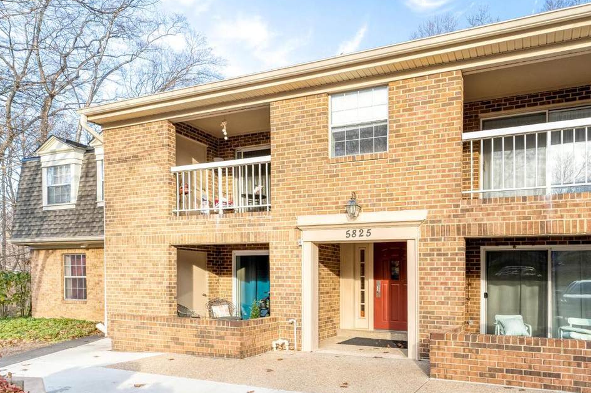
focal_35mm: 23
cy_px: 257
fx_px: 377
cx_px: 346
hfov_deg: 75.5
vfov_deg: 54.1
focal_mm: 17
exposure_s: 1/200
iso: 1250
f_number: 8
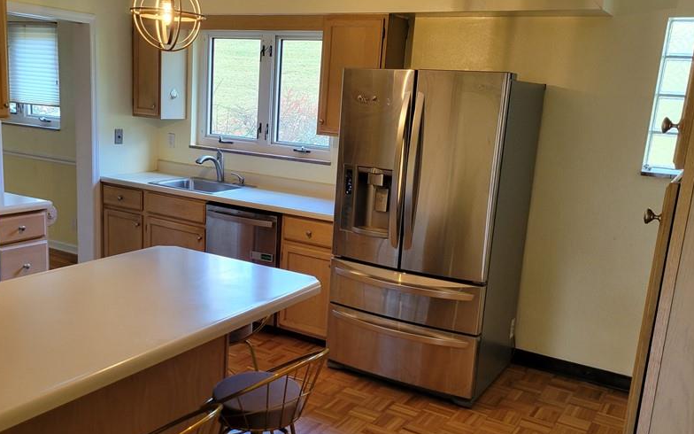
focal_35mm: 36
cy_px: 240
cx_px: 302
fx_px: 681
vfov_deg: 35.3
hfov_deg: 53.8
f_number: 1.8
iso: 250
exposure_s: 1/60
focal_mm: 5.4
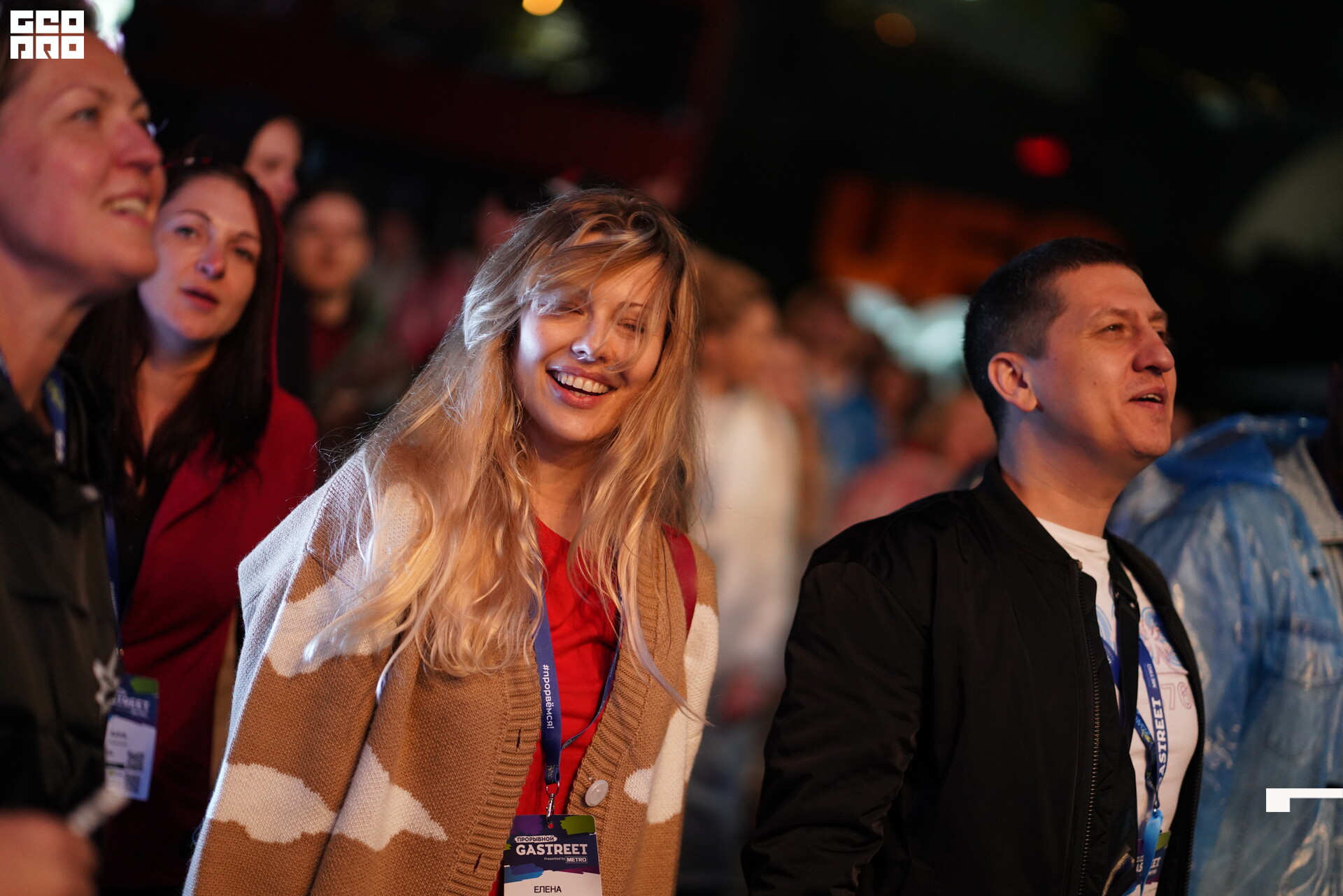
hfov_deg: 23.9
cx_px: 672
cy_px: 448
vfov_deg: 16.1
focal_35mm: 85
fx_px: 3171
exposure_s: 1/1250
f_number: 1.8
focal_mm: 85
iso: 2000
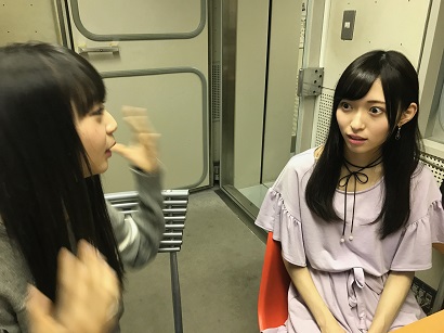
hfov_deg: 63.5
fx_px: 359
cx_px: 222
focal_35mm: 28
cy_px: 166
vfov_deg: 49.7
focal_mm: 3.99
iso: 40
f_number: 1.8
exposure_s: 1/17
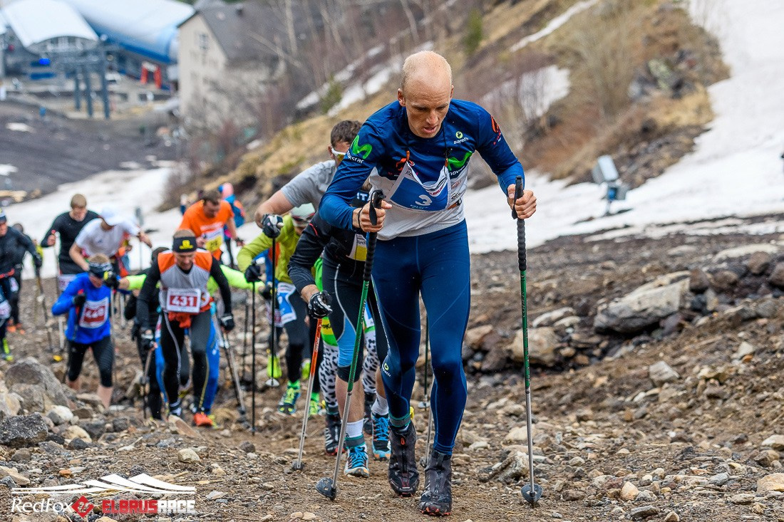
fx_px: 2286
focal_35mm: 105
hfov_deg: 19.5
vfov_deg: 13.0
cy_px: 261
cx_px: 392
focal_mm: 70
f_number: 3.5
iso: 500
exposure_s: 1/400
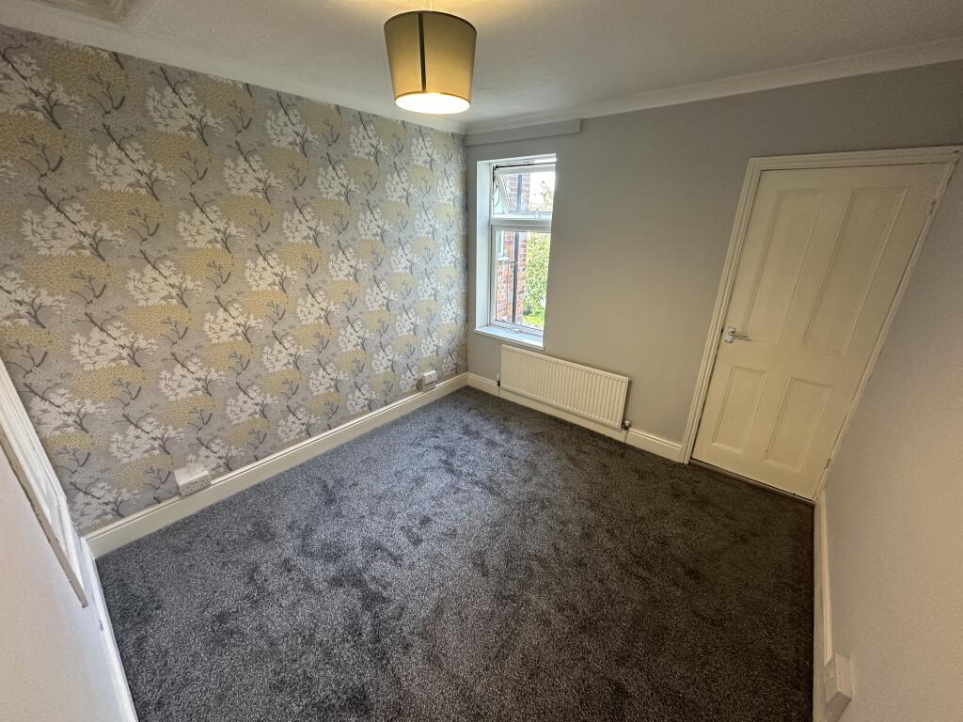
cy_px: 361
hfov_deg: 102.1
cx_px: 482
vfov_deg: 85.7
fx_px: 389
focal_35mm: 14
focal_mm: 2.22
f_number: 2.2
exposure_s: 1/99
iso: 320
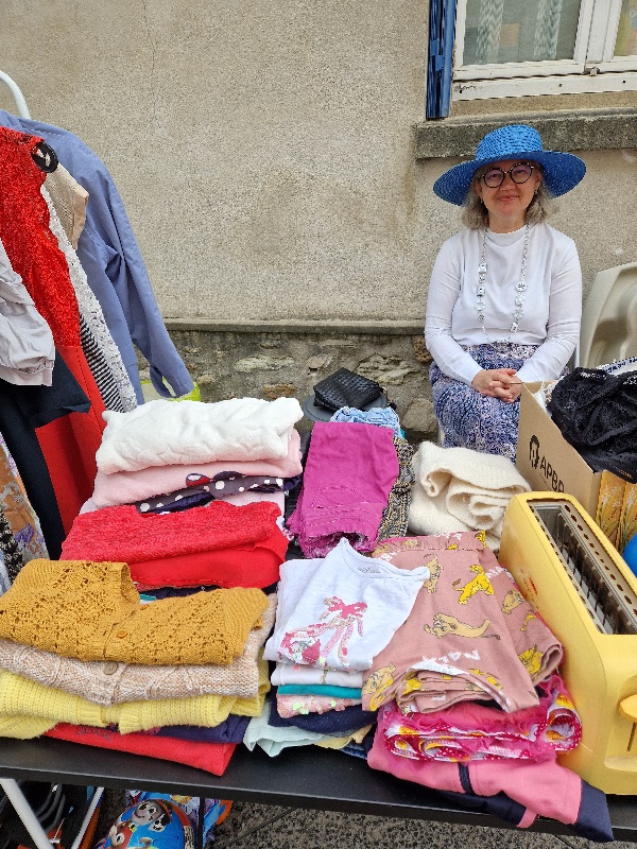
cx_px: 318
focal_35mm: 23
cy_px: 424
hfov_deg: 58.9
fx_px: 564
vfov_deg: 73.9
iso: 50
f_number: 1.8
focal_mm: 5.4
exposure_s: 1/526
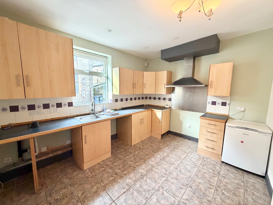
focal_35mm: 14
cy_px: 102
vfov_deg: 85.7
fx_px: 110
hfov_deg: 102.1
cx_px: 136
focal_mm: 2.22
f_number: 2.2
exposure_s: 1/100
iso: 320
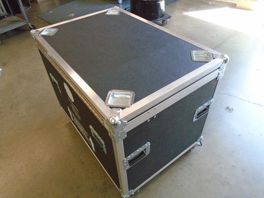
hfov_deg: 67.3
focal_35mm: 26
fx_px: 198
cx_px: 132
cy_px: 99
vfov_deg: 53.1
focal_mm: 4.6
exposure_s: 1/160
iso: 800
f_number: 3.2
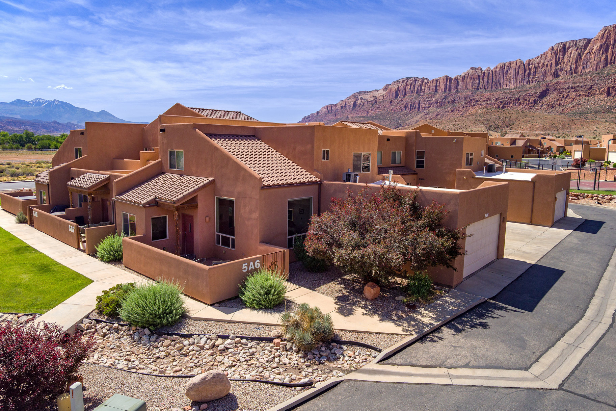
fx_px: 394
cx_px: 308
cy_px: 206
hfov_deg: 76.1
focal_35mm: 23
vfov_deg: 55.1
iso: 125
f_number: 2.8
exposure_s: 1/3800
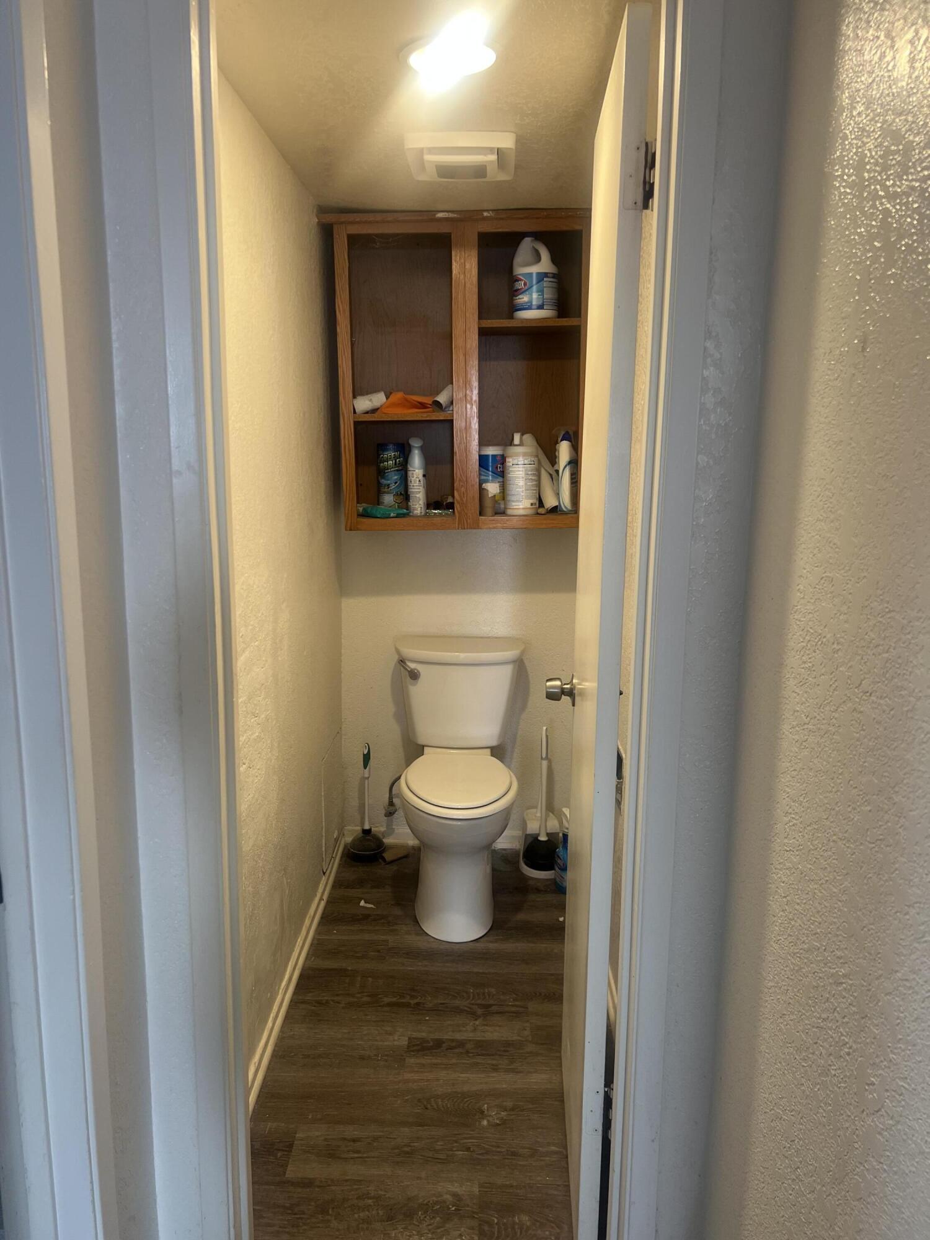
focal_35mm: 26
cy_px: 620
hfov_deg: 53.1
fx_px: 931
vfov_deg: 67.3
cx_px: 465
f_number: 1.5
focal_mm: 5.7
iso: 80
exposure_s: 1/60
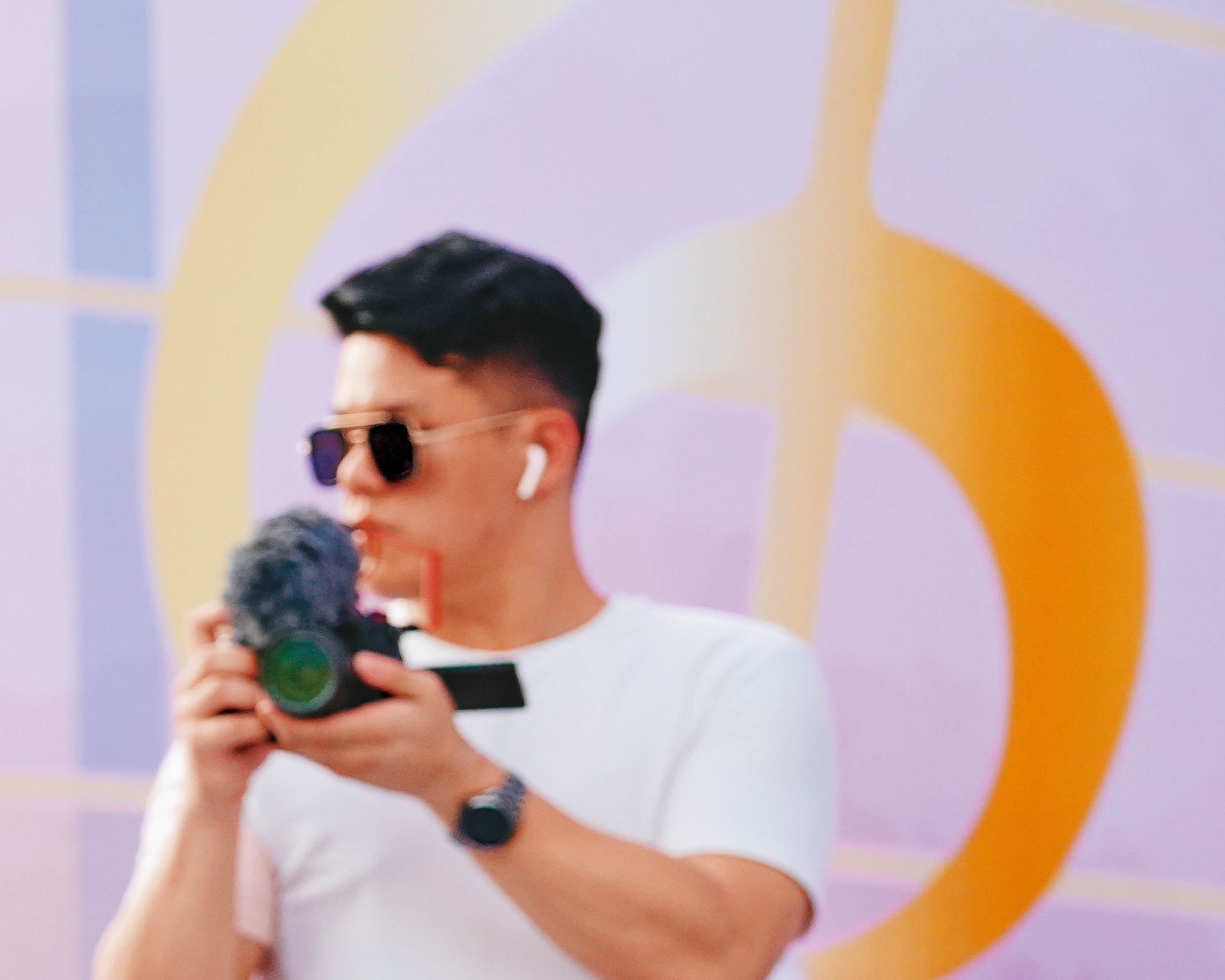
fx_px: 14538
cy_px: 475
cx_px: -563
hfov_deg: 4.8
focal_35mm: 401
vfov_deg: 3.9
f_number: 4
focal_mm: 134
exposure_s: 1/400
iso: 1000
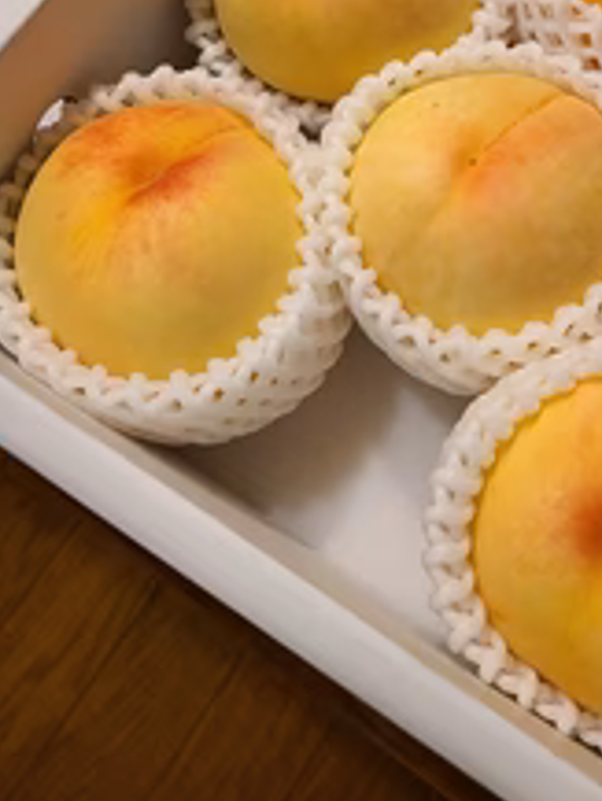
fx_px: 1112
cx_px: 532
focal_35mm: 48
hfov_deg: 29.2
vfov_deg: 37.1
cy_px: 78
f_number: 1.8
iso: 80
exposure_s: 1/60
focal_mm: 5.4
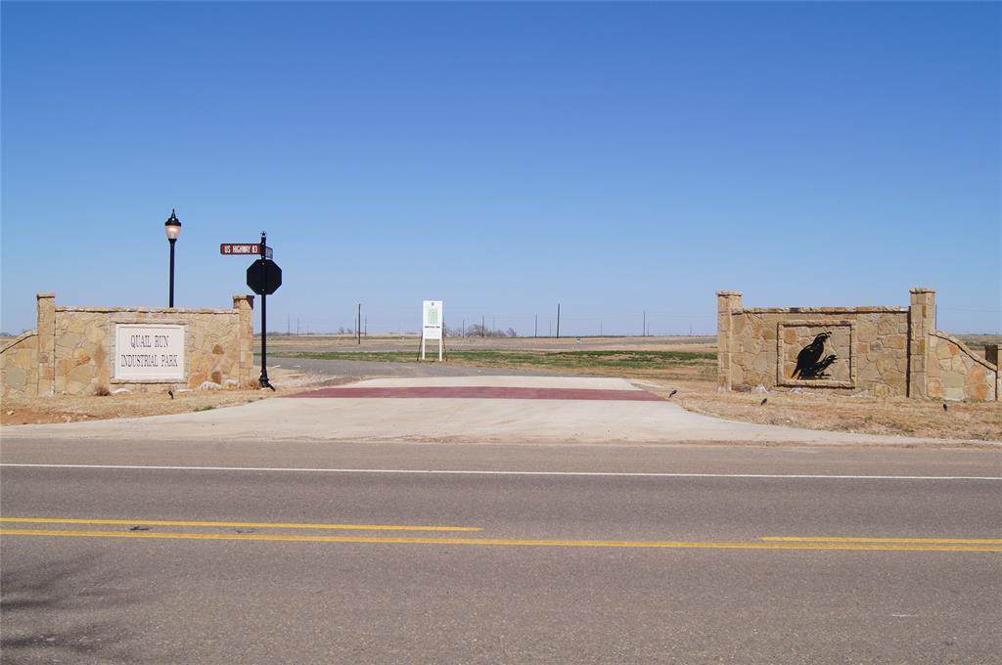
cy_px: 332
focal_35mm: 39
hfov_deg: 49.6
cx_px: 501
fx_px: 1084
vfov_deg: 34.1
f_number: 13
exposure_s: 1/320
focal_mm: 26
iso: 100
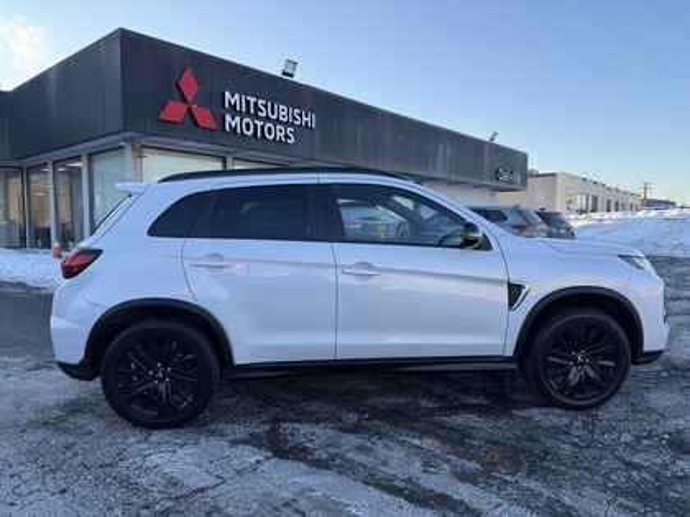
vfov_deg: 56.8
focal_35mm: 24
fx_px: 478
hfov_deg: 71.6
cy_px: 258
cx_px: 345
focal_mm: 6.76
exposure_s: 1/1271
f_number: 1.78
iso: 80
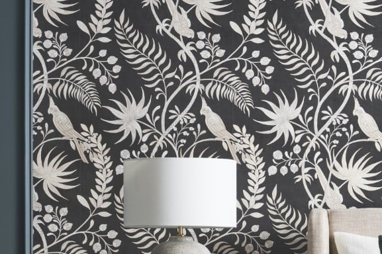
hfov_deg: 11.6
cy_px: 352
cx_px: 268
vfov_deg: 7.6
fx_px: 1877
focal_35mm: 177
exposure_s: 1/100
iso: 100
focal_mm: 63
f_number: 11
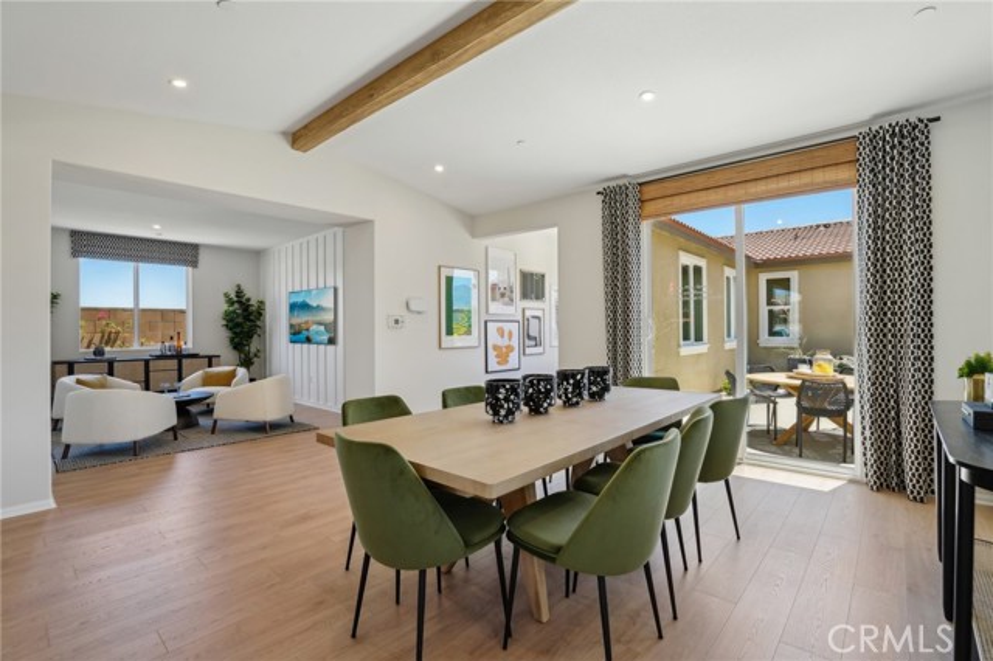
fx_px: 441
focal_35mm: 16
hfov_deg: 96.8
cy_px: 330
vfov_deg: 73.7
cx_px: 496
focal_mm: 16
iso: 160
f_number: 7.1
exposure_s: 1/30
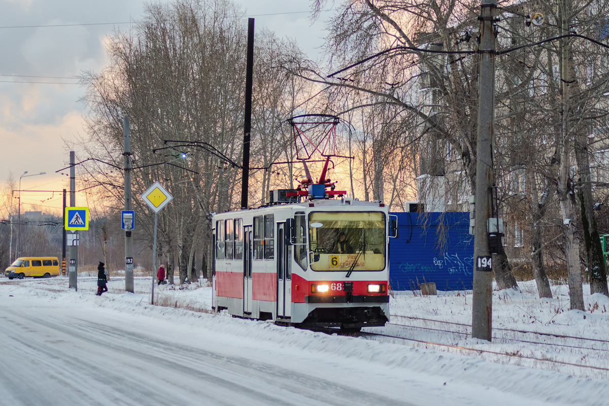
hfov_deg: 18.2
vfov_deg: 12.2
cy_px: 203
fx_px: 1903
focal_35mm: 112
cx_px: 304
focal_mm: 75
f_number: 6.3
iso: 800
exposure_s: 1/250
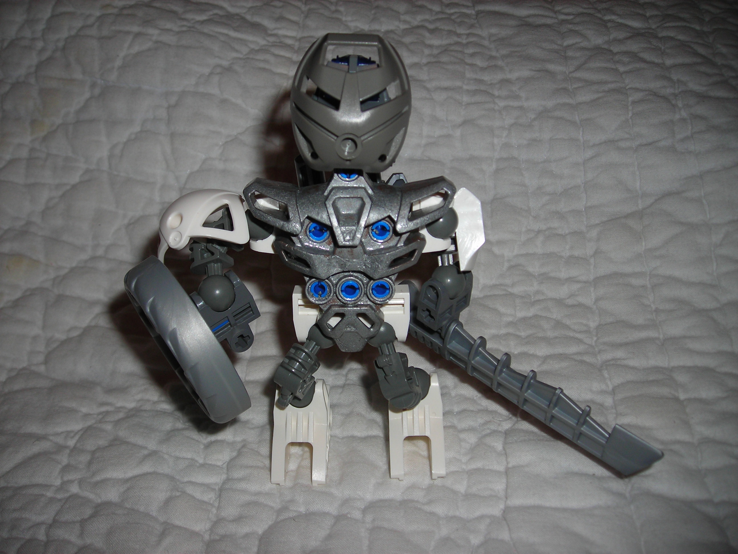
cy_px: 277
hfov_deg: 49.0
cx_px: 369
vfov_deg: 37.7
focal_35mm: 38
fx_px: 810
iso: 50
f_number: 3.2
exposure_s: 1/60.1
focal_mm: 6.3
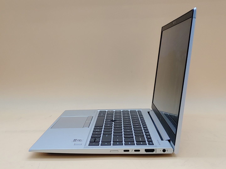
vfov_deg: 31.5
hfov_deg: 41.2
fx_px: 300
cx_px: 113
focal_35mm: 46
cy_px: 84
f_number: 1.8
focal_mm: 4.36
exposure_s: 1/122
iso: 50
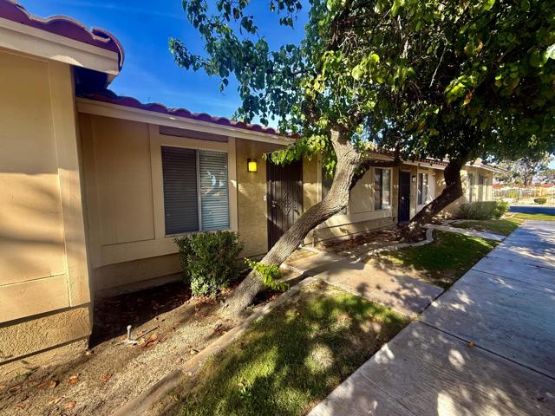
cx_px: 278
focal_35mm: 14
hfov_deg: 102.1
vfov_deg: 85.7
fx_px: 224
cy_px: 208
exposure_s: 1/486
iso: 64
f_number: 2.2
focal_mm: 2.22
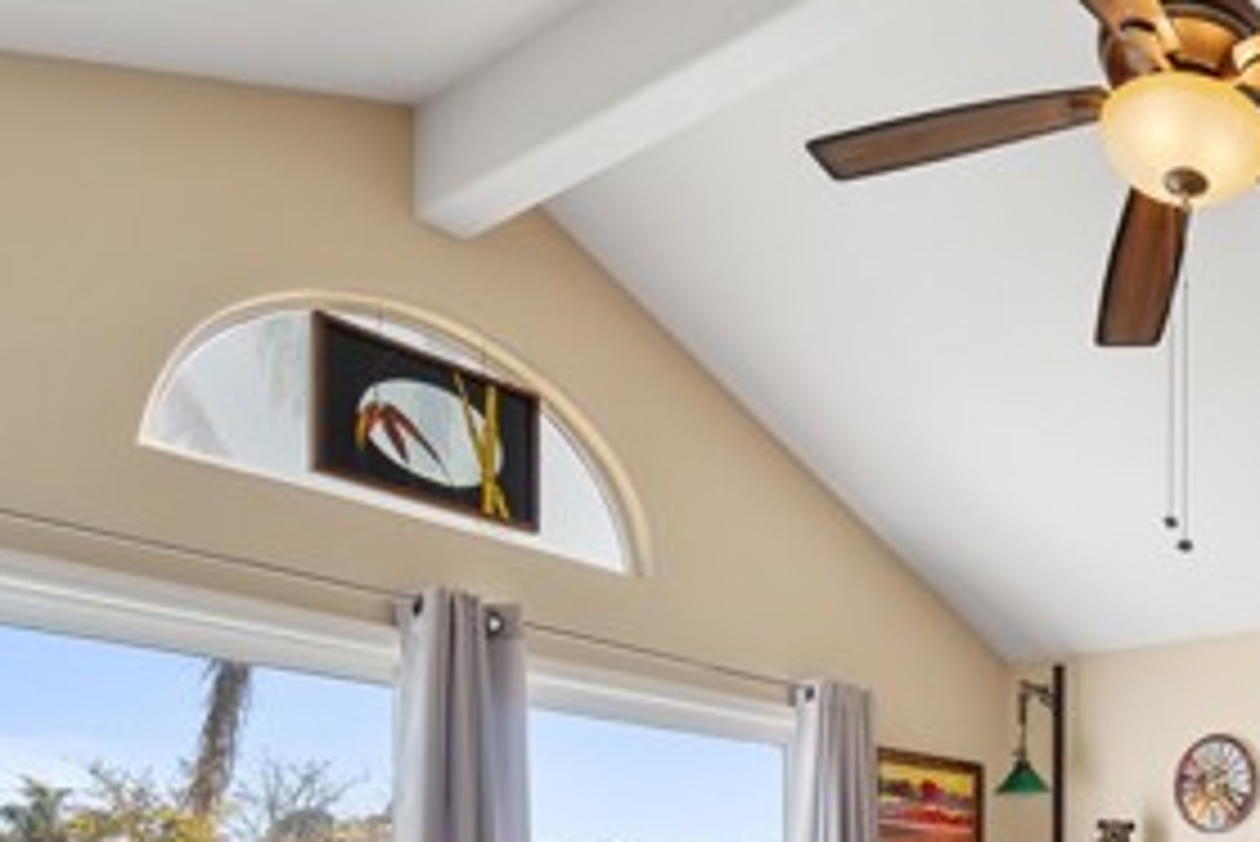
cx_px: 1328
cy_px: 925
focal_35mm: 32
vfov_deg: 35.3
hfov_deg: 46.4
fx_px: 1121
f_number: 8
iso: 100
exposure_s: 1/8
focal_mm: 14
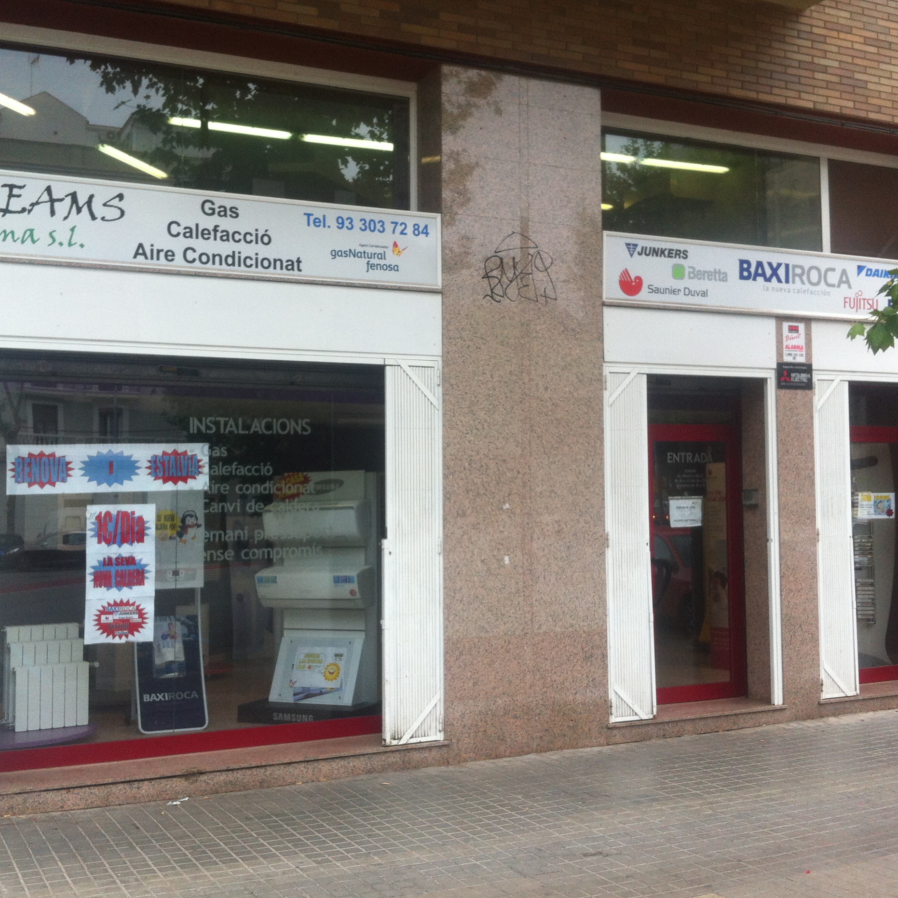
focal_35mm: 43
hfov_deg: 39.1
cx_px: 413
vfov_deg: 39.2
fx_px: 1262
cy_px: 439
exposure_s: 1/231
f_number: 2.8
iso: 80
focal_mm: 3.85
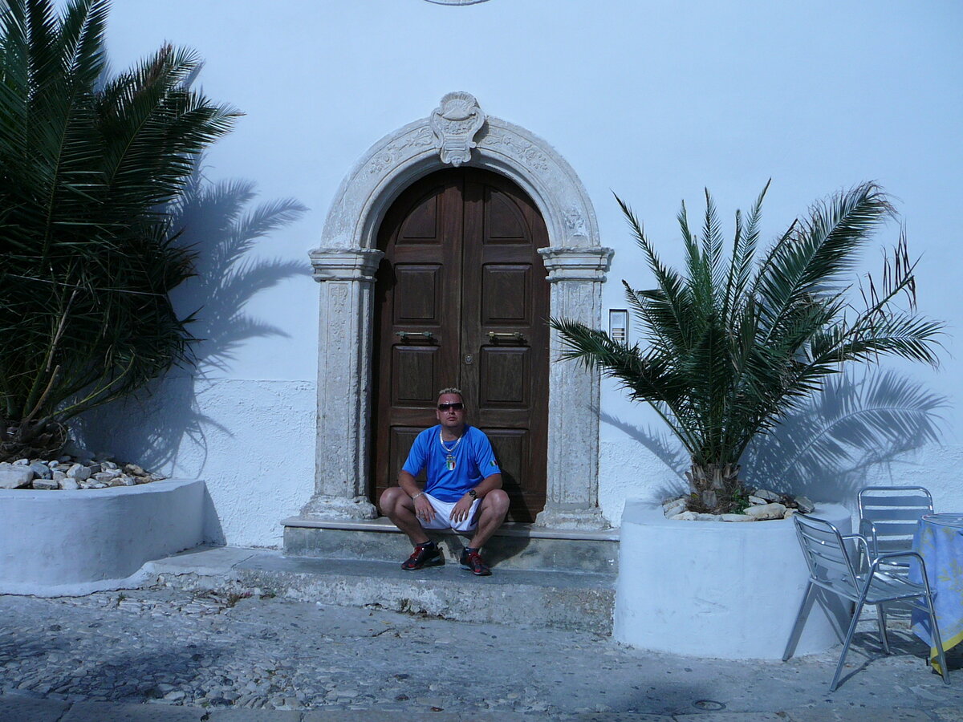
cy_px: 361
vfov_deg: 40.7
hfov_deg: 52.6
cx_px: 482
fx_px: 974
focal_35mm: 35
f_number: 5
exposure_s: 1/800
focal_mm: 5.2
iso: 80
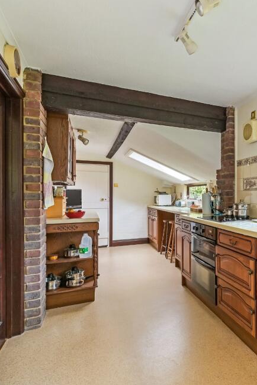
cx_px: 213
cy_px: 199
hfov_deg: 52.7
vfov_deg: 78.6
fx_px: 236
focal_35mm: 22
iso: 400
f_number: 13
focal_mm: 14
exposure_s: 1/5
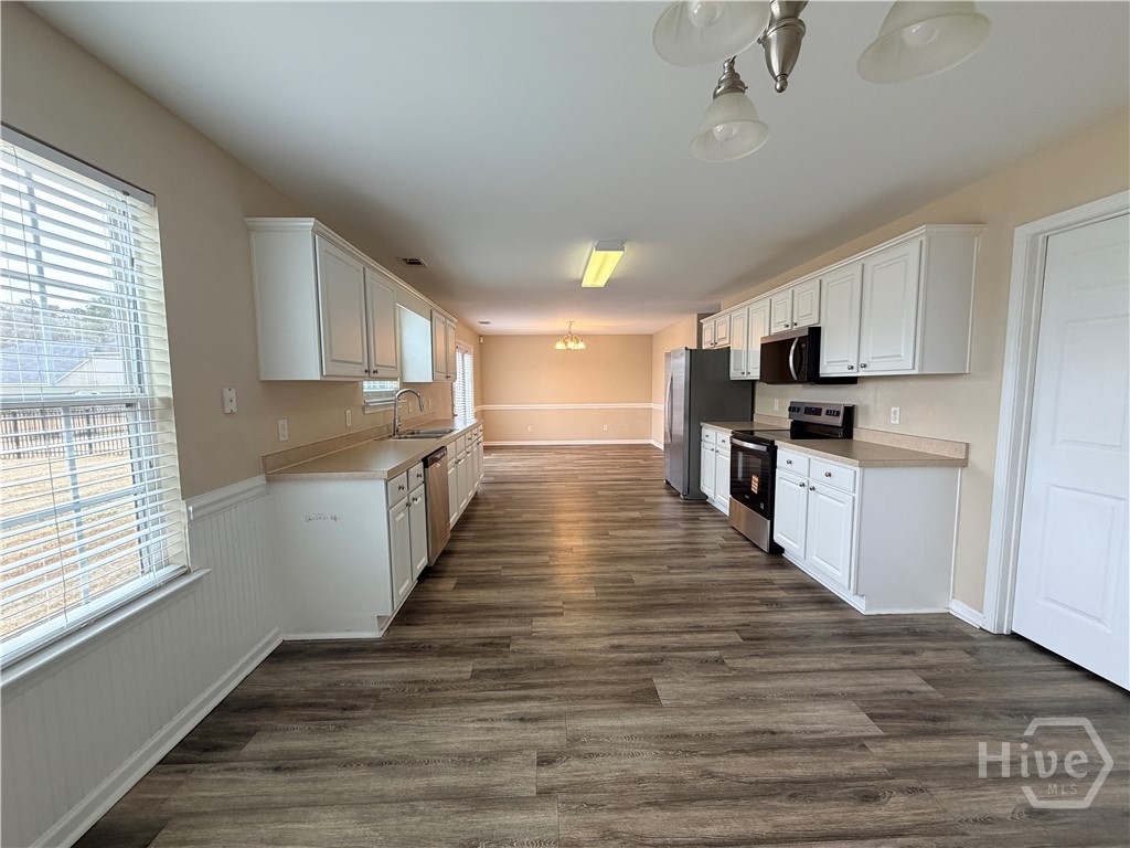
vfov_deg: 85.7
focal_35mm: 14
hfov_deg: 102.1
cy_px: 424
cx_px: 565
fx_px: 457
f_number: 2.2
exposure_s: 1/121
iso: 200
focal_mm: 2.22
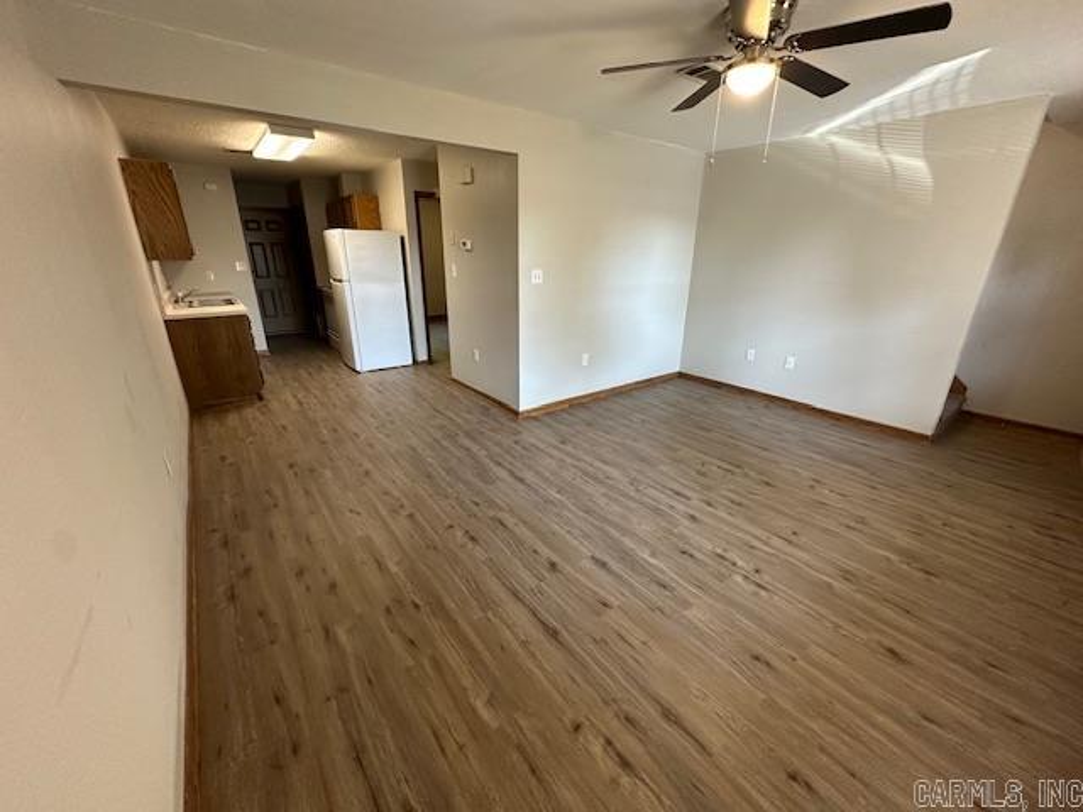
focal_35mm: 14
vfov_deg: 85.7
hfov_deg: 102.1
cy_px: 406
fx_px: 438
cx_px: 542
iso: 320
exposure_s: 1/60
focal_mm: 2.22
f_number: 2.2
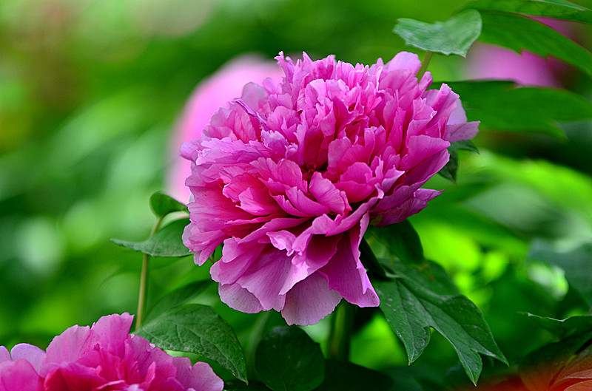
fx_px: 4921
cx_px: 296
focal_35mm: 300
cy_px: 196
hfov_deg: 6.9
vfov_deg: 4.6
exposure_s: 1/800
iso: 200
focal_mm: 200
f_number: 2.8
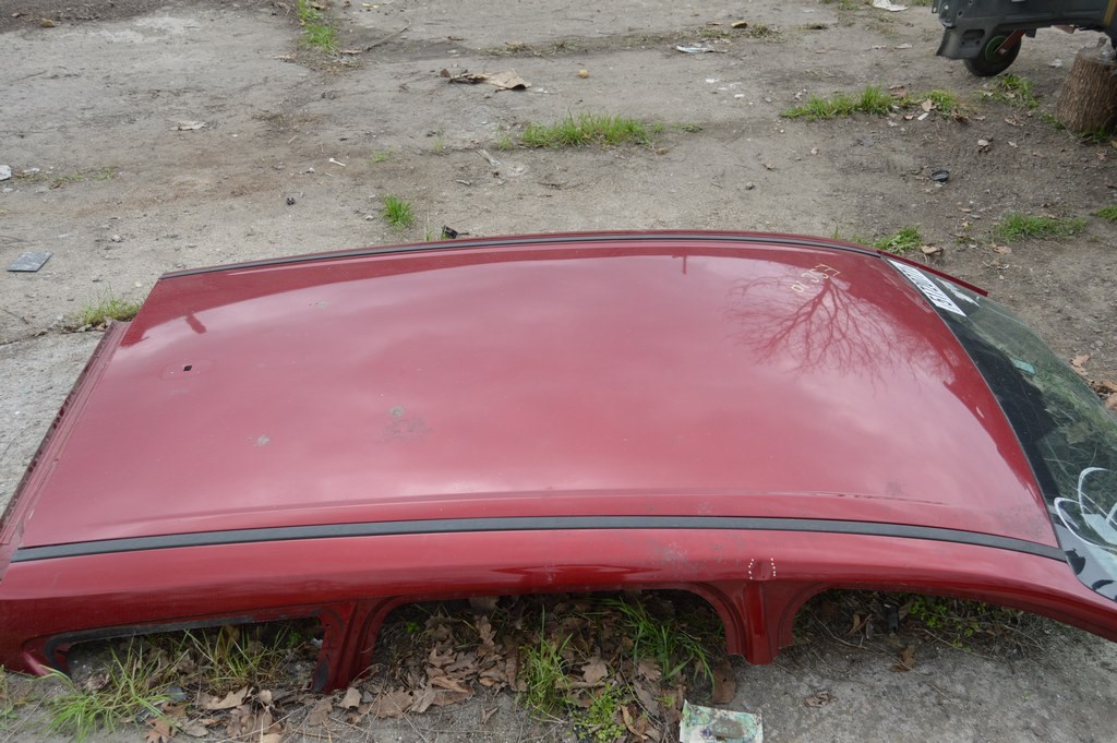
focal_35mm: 33
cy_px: 372
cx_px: 558
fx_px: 1023
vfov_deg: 39.9
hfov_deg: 57.3
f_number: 5.6
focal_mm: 22
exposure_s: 1/125
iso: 200
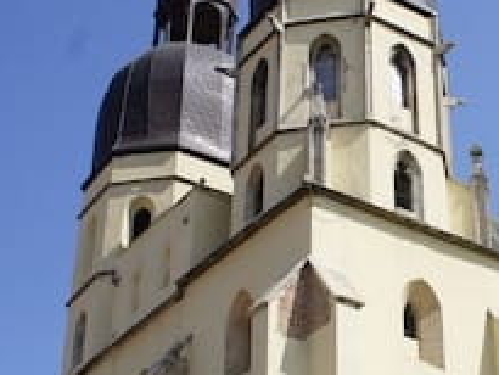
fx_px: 1096
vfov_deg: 19.3
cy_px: 258
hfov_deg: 25.1
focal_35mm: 76
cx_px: 422
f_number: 11
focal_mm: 18
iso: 200
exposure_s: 1/250
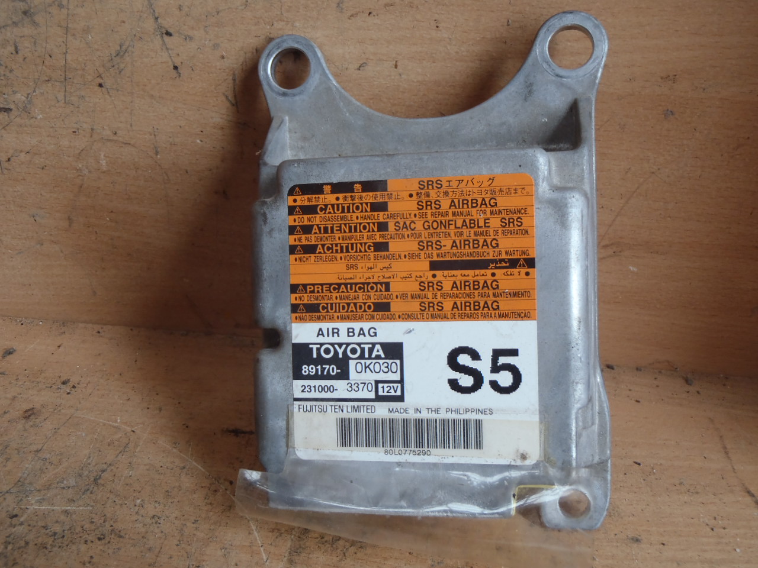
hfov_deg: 50.1
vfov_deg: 38.7
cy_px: 284
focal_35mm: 37
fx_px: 810
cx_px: 379
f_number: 4.7
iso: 125
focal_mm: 6.64
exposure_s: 1/40
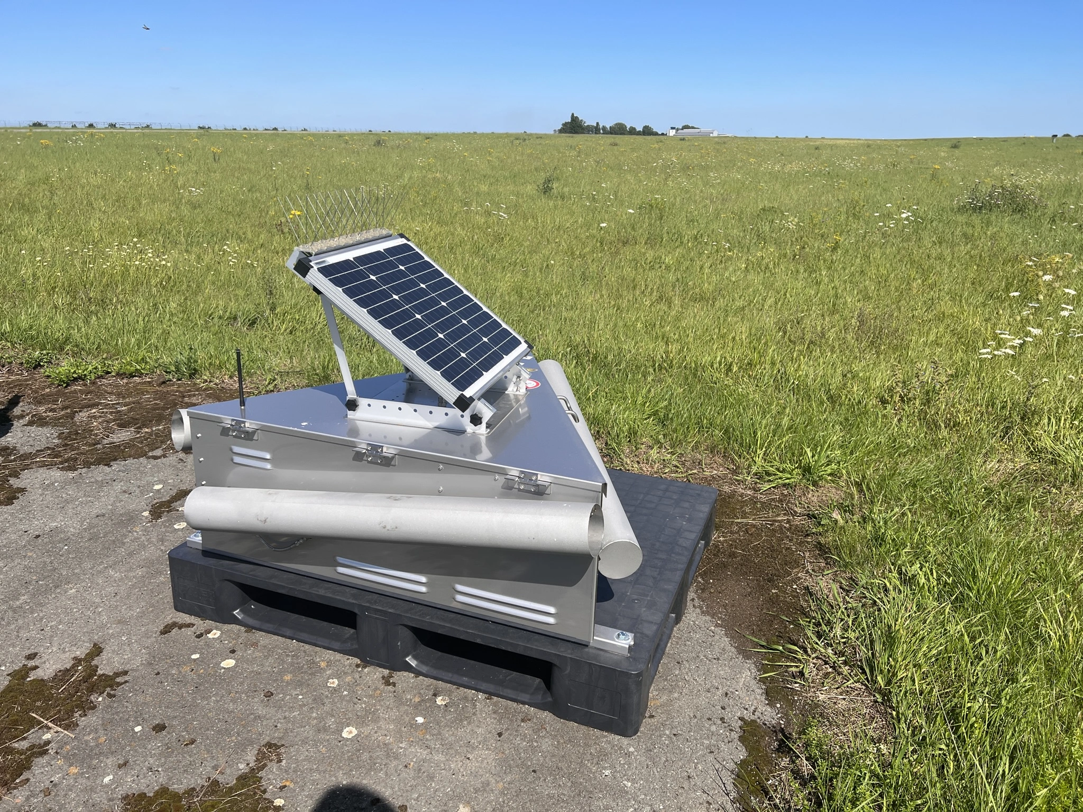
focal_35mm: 26
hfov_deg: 67.3
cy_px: 406
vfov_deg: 53.1
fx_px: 813
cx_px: 542
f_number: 1.5
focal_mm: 5.7
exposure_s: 1/4115
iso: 50
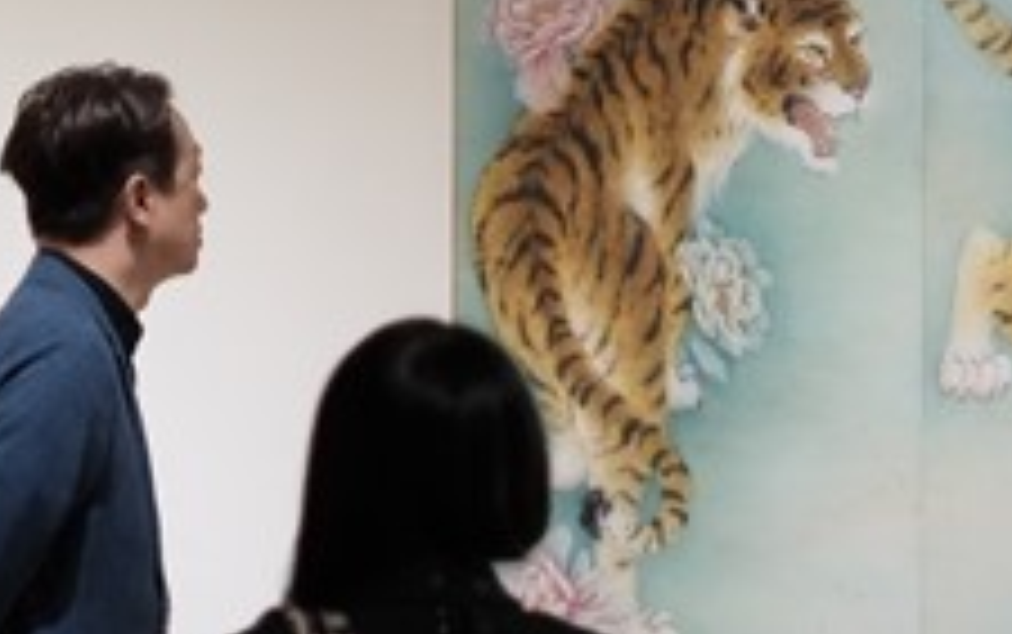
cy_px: 351
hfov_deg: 13.8
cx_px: 497
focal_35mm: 152
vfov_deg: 8.6
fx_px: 4195
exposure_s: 1/250
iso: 2000
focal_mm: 32
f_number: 1.8
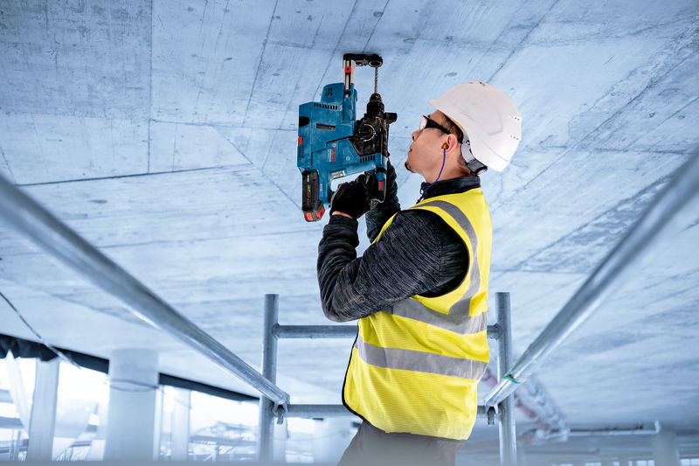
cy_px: 233
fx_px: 971
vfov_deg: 27.0
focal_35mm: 50
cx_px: 350
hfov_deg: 39.6
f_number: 2.8
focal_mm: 50
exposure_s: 1/125
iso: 200
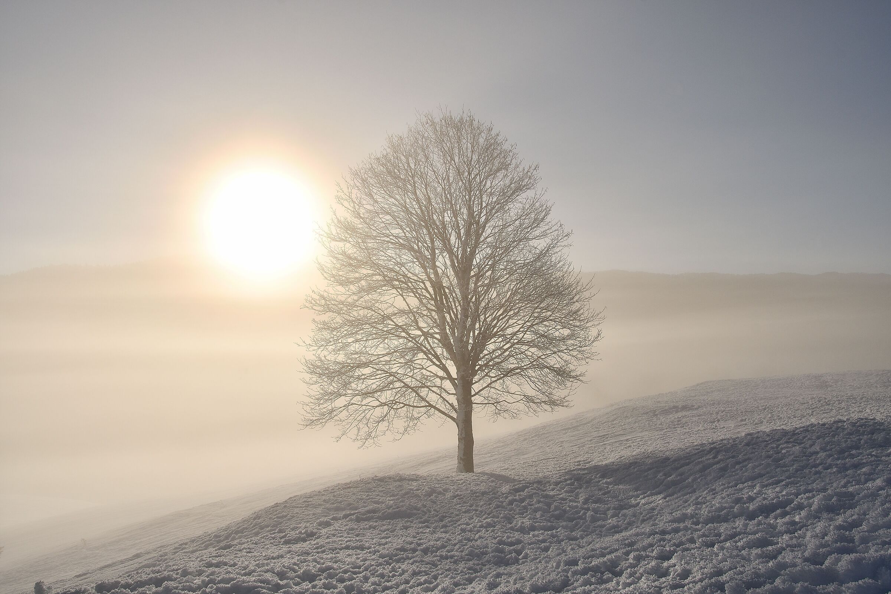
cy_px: 297
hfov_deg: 49.6
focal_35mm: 39
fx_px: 965
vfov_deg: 34.2
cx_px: 446
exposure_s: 1/1250
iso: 100
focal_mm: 26
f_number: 10
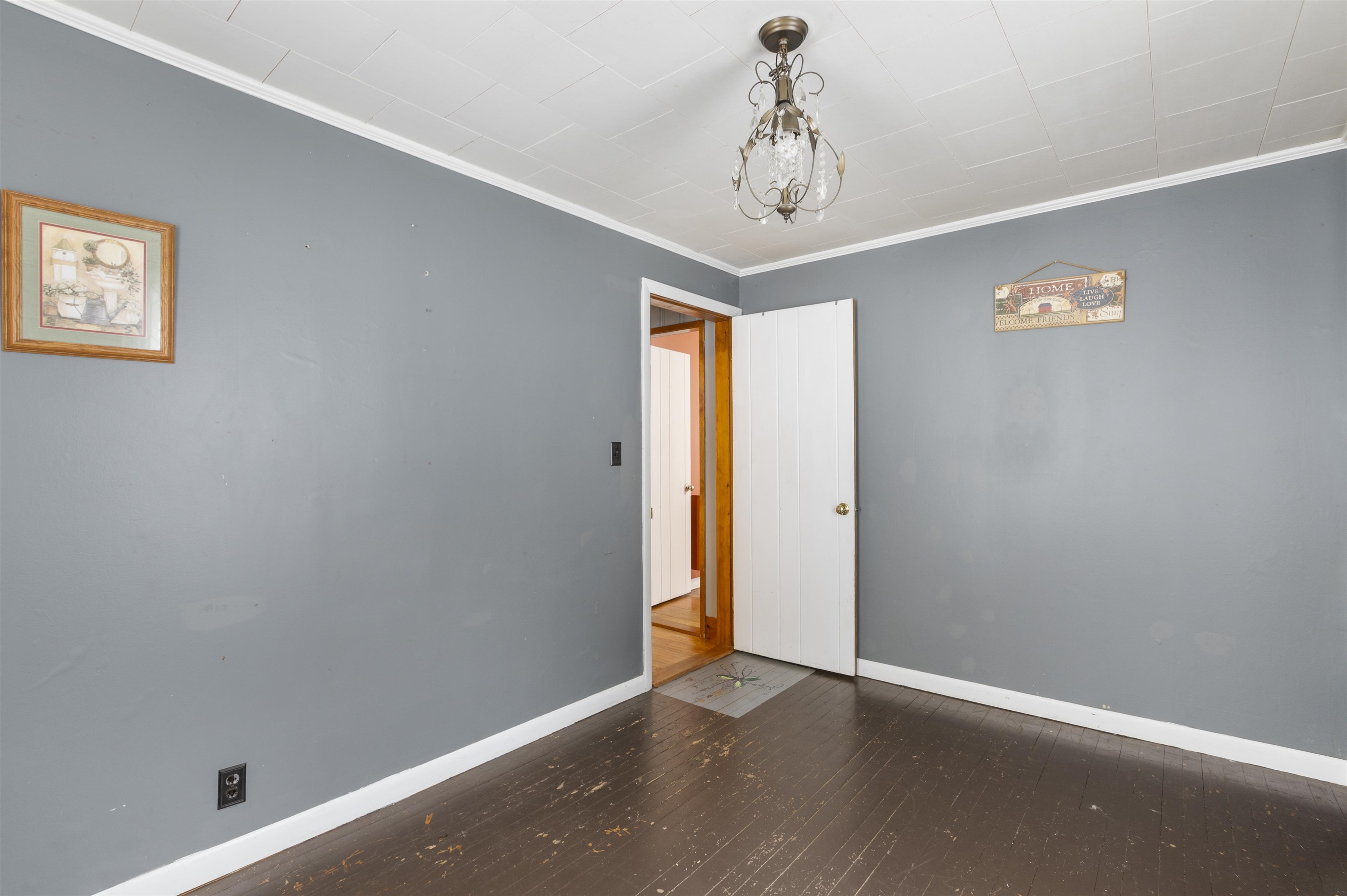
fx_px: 561
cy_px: 448
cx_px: 674
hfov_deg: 100.4
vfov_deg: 77.3
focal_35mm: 15
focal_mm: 10
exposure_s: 2.5
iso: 64
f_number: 8
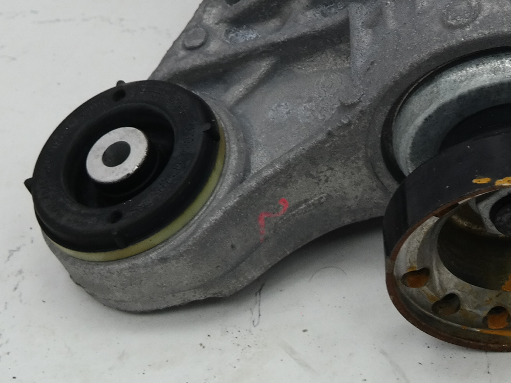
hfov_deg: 14.3
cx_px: 515
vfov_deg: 10.6
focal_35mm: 136
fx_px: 2007
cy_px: -139
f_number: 4
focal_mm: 29
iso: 200
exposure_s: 1/60
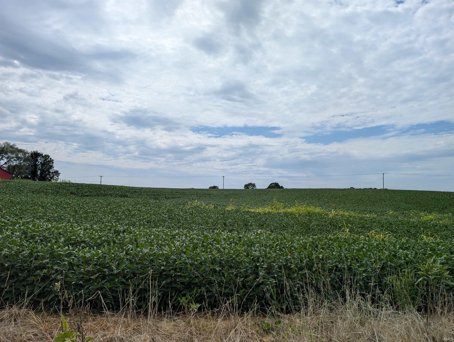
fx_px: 315
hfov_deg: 71.5
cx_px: 227
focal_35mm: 24
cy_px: 171
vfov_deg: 56.9
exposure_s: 1/2299
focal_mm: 6.9
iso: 21
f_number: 1.68
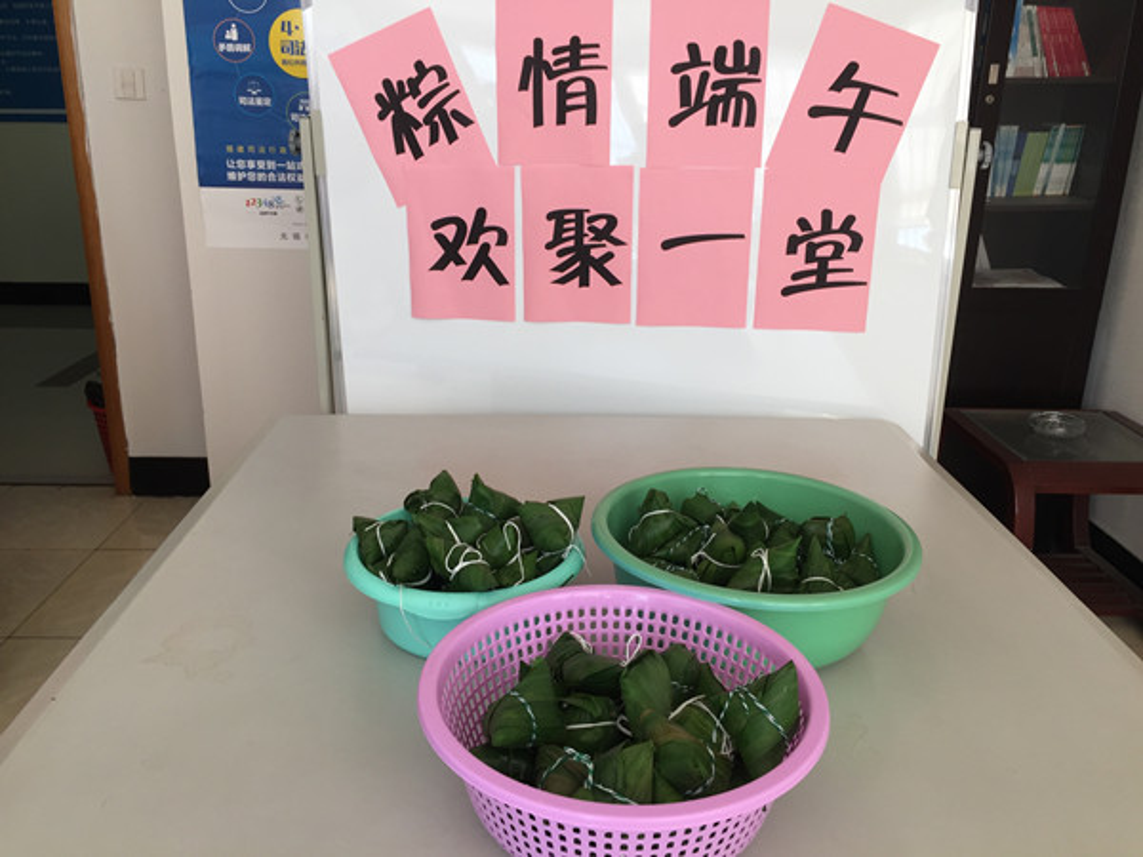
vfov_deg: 48.2
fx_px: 958
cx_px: 572
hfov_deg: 61.7
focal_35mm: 29
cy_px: 428
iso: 40
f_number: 2.2
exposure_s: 1/50
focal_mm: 4.15
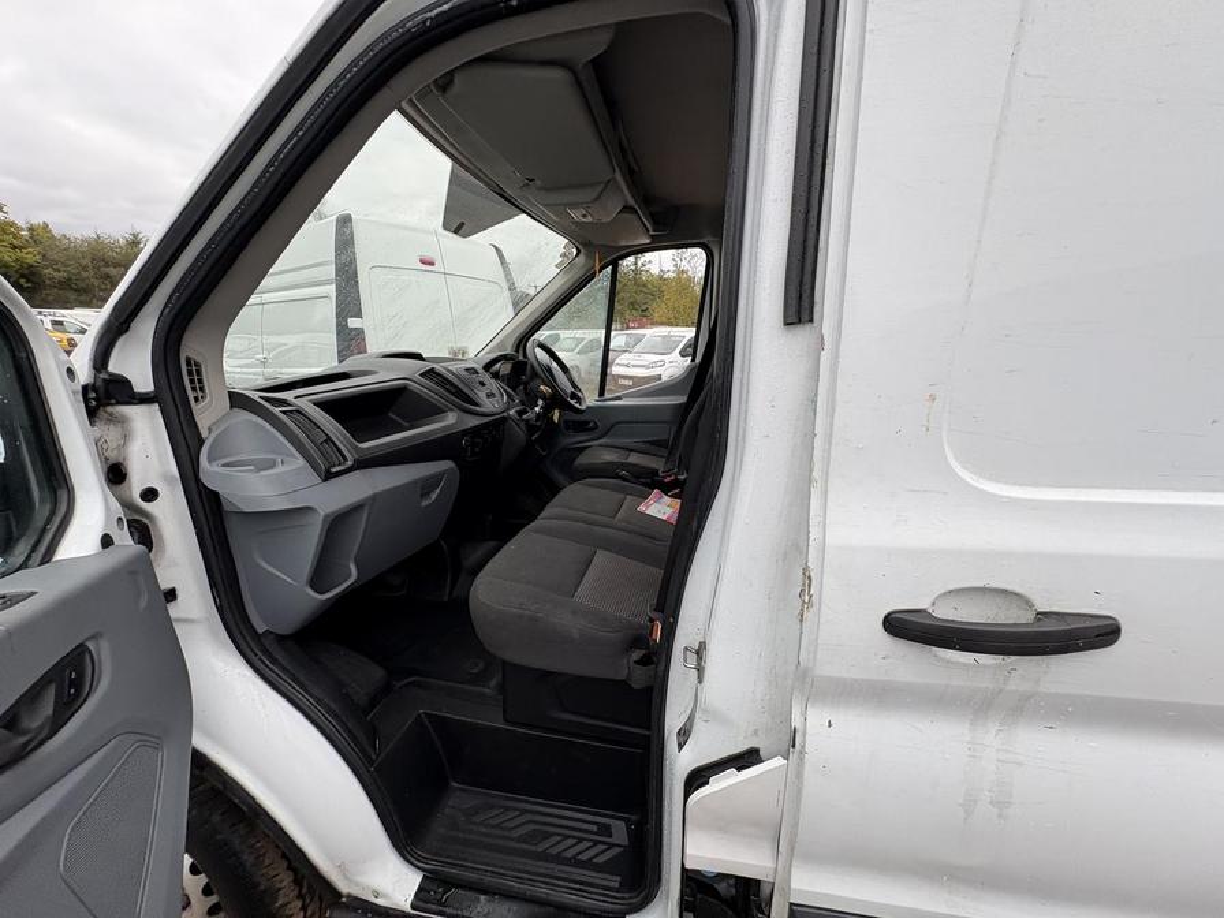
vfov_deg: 85.7
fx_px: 495
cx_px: 612
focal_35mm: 14
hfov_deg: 102.1
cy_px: 459
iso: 40
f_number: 2.2
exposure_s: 1/127
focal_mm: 2.22
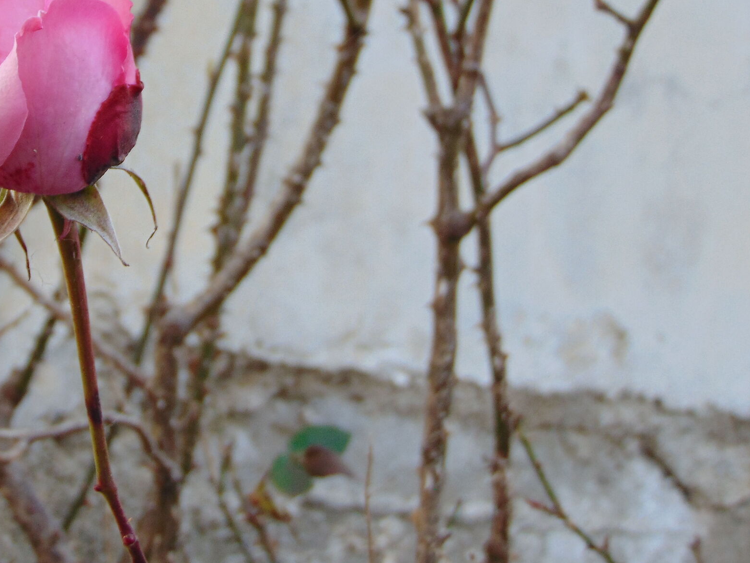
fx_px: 1993
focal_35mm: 92
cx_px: 188
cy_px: 163
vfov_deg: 16.0
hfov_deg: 21.1
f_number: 3.6
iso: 80
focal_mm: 10.8
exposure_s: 1/100
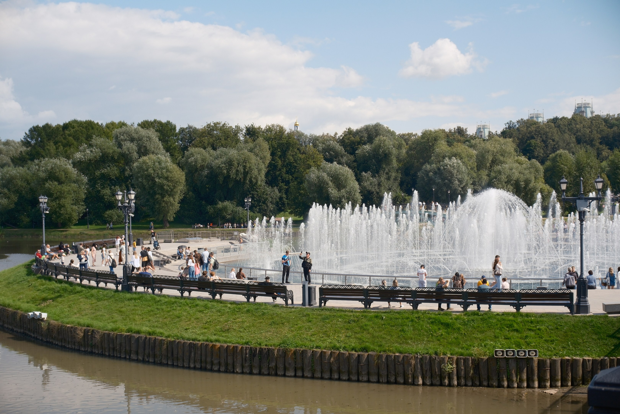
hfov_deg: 47.4
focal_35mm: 41
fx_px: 706
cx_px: 310
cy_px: 207
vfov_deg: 32.6
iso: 320
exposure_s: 1/750
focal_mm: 27
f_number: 8
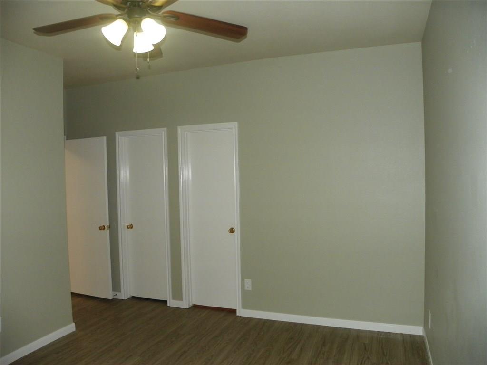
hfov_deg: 67.3
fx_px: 366
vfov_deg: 53.1
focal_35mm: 26
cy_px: 182
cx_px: 244
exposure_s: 1/125
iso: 200
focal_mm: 4.6
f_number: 2.8
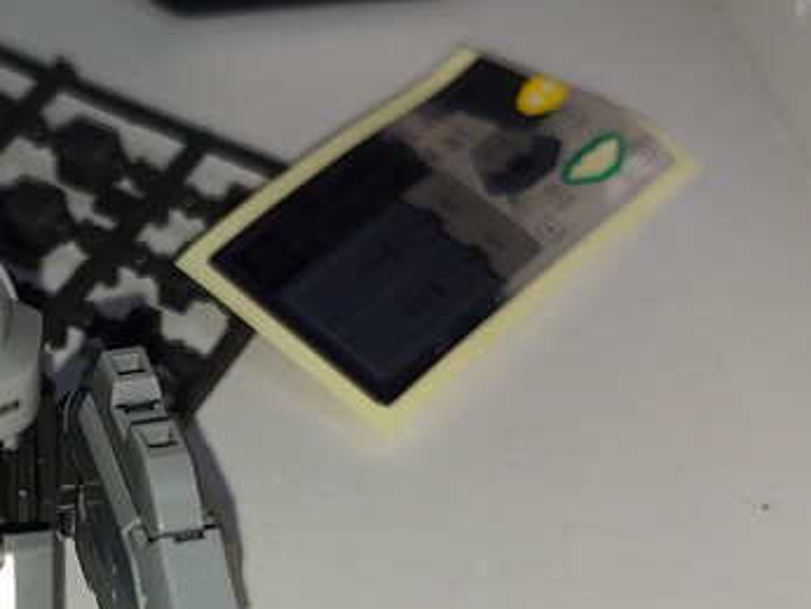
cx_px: 61
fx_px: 1524
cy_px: 582
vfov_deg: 21.9
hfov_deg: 28.5
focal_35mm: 65
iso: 50
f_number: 1.5
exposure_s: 1/552
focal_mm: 4.23
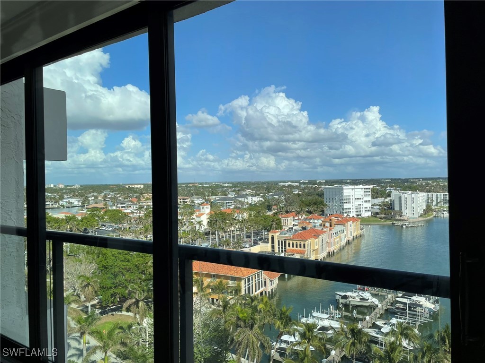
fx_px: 364
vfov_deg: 53.1
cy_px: 182
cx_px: 242
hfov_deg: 67.3
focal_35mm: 26
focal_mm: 4.2
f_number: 1.6
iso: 32
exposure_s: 1/1949
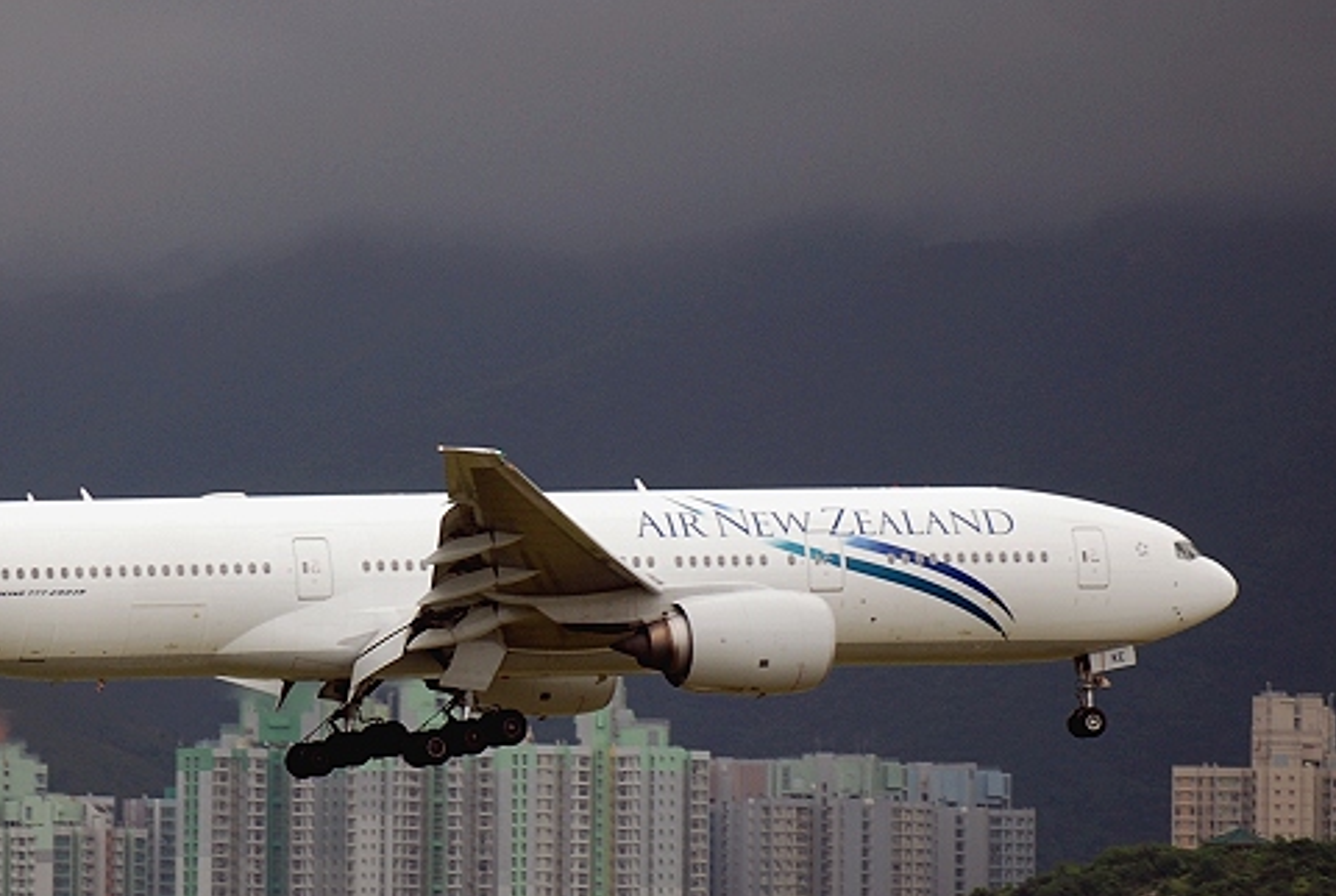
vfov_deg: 3.2
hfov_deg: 4.7
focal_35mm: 438
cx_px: 337
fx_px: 16279
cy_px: 538
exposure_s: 1/320
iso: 200
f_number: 2.8
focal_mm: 175
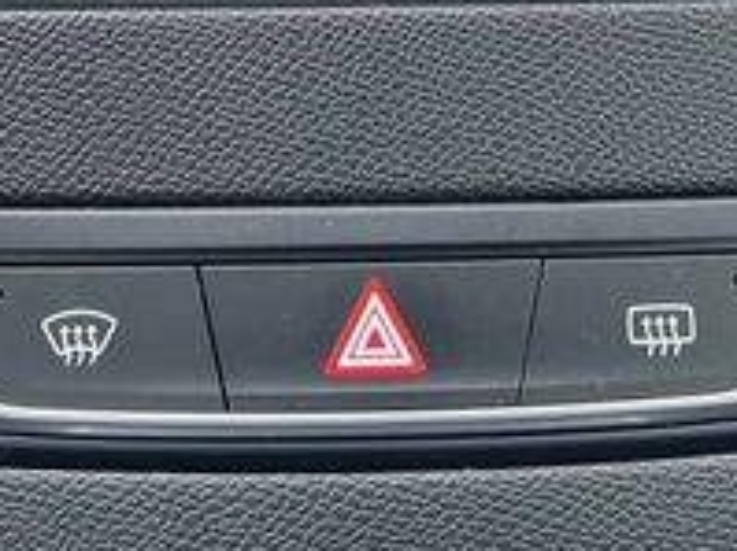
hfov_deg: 14.7
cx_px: 400
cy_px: -721
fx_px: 2851
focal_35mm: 134
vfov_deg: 9.9
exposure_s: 1/111
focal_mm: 5.7
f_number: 1.5
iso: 50
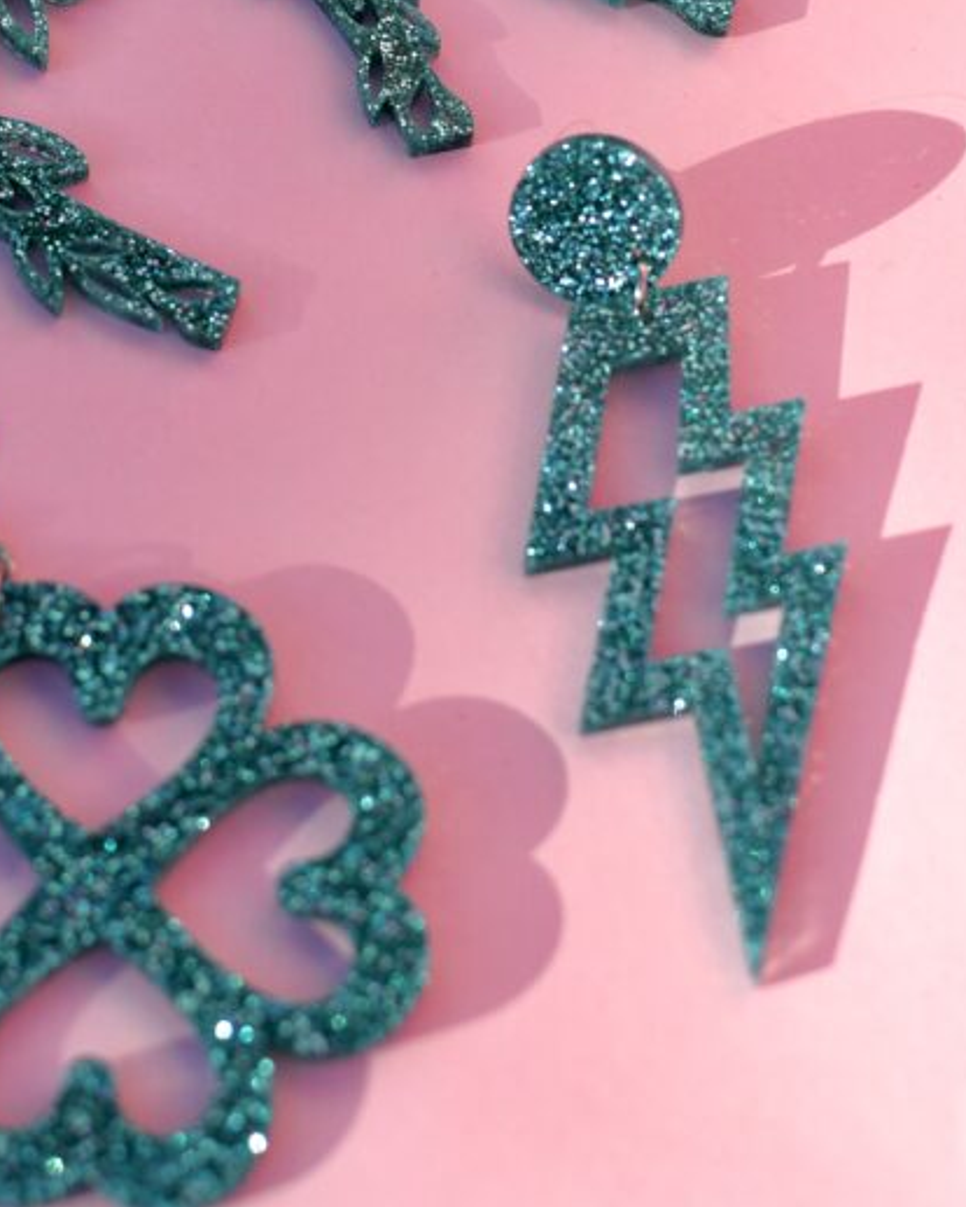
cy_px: 144
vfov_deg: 20.4
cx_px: 247
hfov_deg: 16.6
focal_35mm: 92
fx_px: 3286
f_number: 4.5
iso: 250
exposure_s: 1/2000
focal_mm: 35
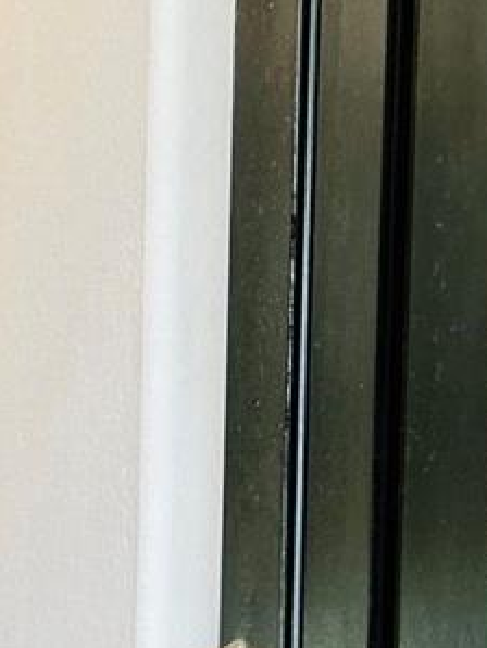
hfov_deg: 10.0
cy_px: 1007
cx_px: -594
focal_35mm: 134
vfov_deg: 13.7
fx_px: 2510
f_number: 1.5
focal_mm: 5.7
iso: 80
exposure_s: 1/120
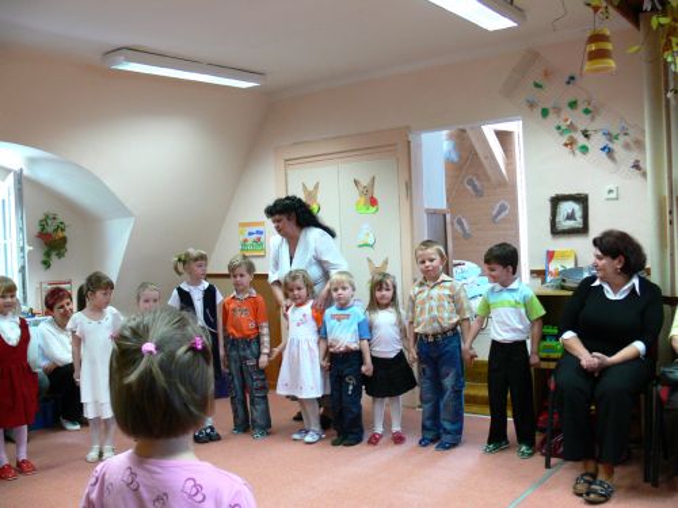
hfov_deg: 52.6
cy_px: 254
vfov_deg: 40.7
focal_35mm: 35
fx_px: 686
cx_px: 339
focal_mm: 7.4
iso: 160
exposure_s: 1/30
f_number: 2.8
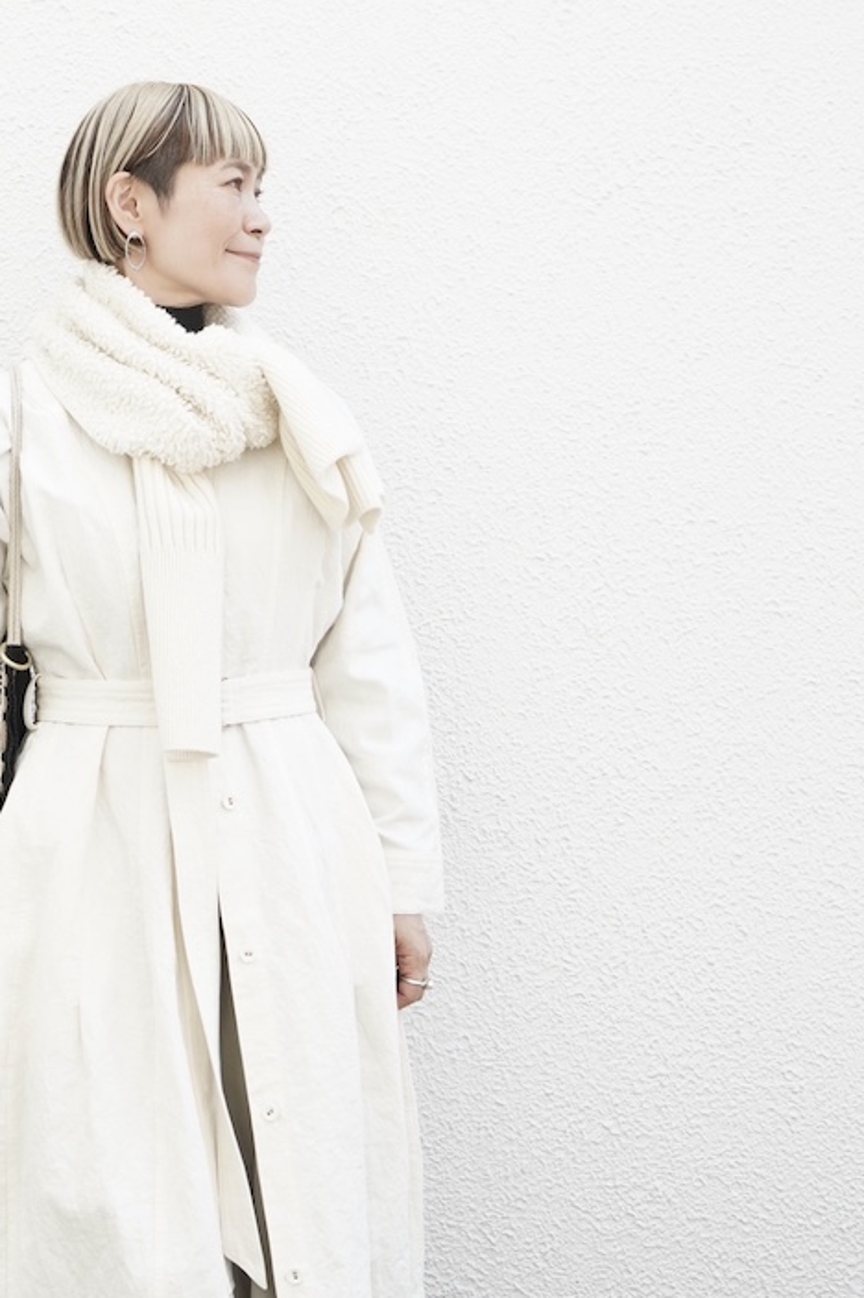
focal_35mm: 62
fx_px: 2234
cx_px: 59
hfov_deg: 21.3
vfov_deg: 32.3
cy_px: 552
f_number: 5.6
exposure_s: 1/400
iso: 640
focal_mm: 29
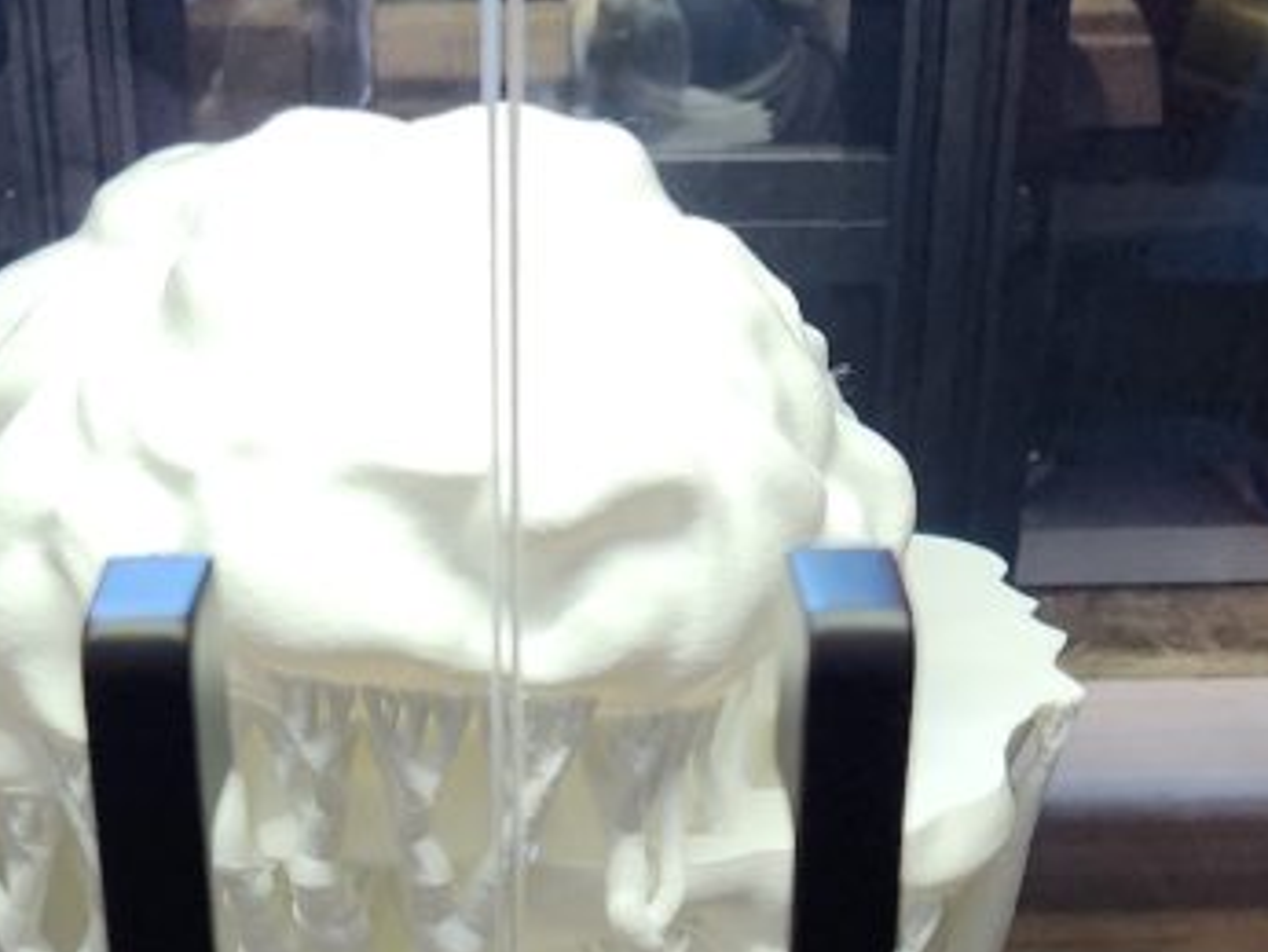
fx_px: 2493
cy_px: 1080
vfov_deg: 20.5
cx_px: 487
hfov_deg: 28.5
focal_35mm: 68
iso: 1000
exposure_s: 1/120
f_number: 1.8
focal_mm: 5.4
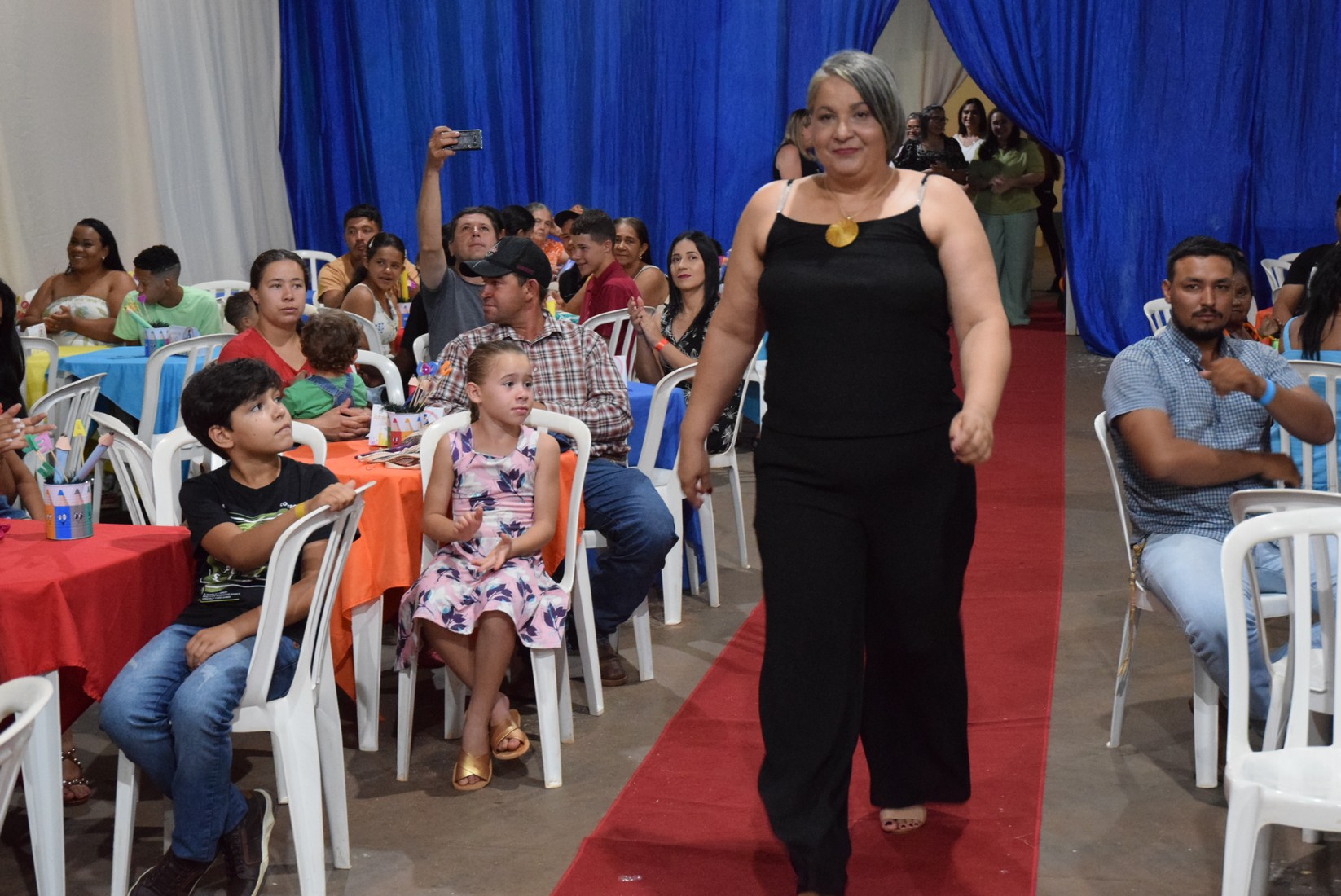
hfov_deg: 33.4
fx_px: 2236
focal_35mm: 60
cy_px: 448
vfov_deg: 22.7
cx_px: 670
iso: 4500
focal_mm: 40
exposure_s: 1/60
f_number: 4.2
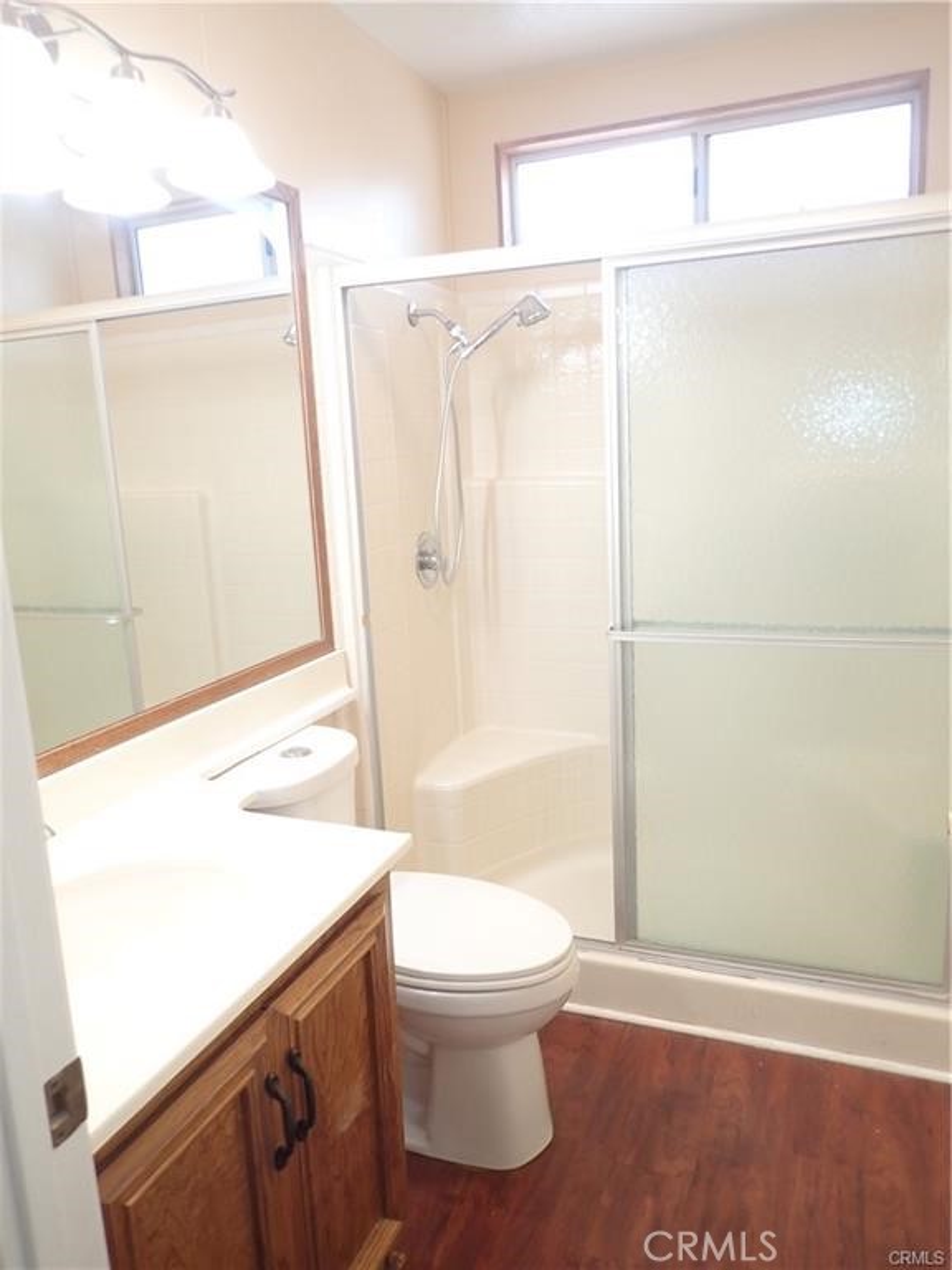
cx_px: 476
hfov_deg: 54.9
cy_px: 635
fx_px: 917
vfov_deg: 69.4
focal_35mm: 25
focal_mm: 4.5
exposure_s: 1/60
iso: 200
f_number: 2
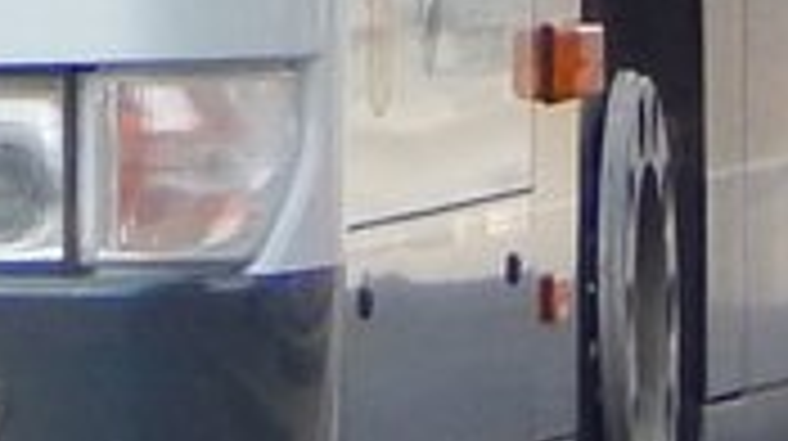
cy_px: -884
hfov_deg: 1.2
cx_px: -491
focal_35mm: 1871
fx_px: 39052
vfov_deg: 0.6
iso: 125
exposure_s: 1/160
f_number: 5.6
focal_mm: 44.9
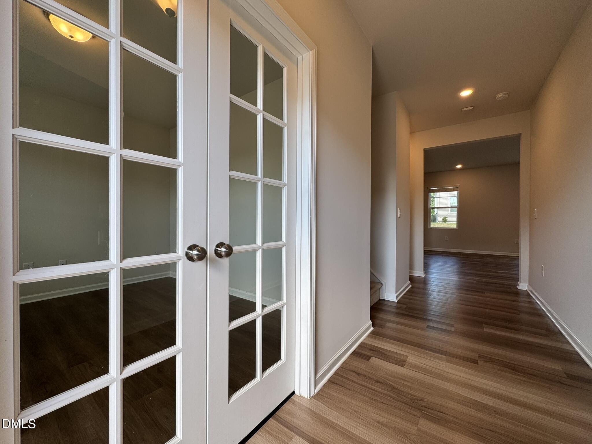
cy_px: 222
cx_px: 296
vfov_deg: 85.7
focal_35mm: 14
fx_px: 239
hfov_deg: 102.1
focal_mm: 2.22
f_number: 2.2
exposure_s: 1/120
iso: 50
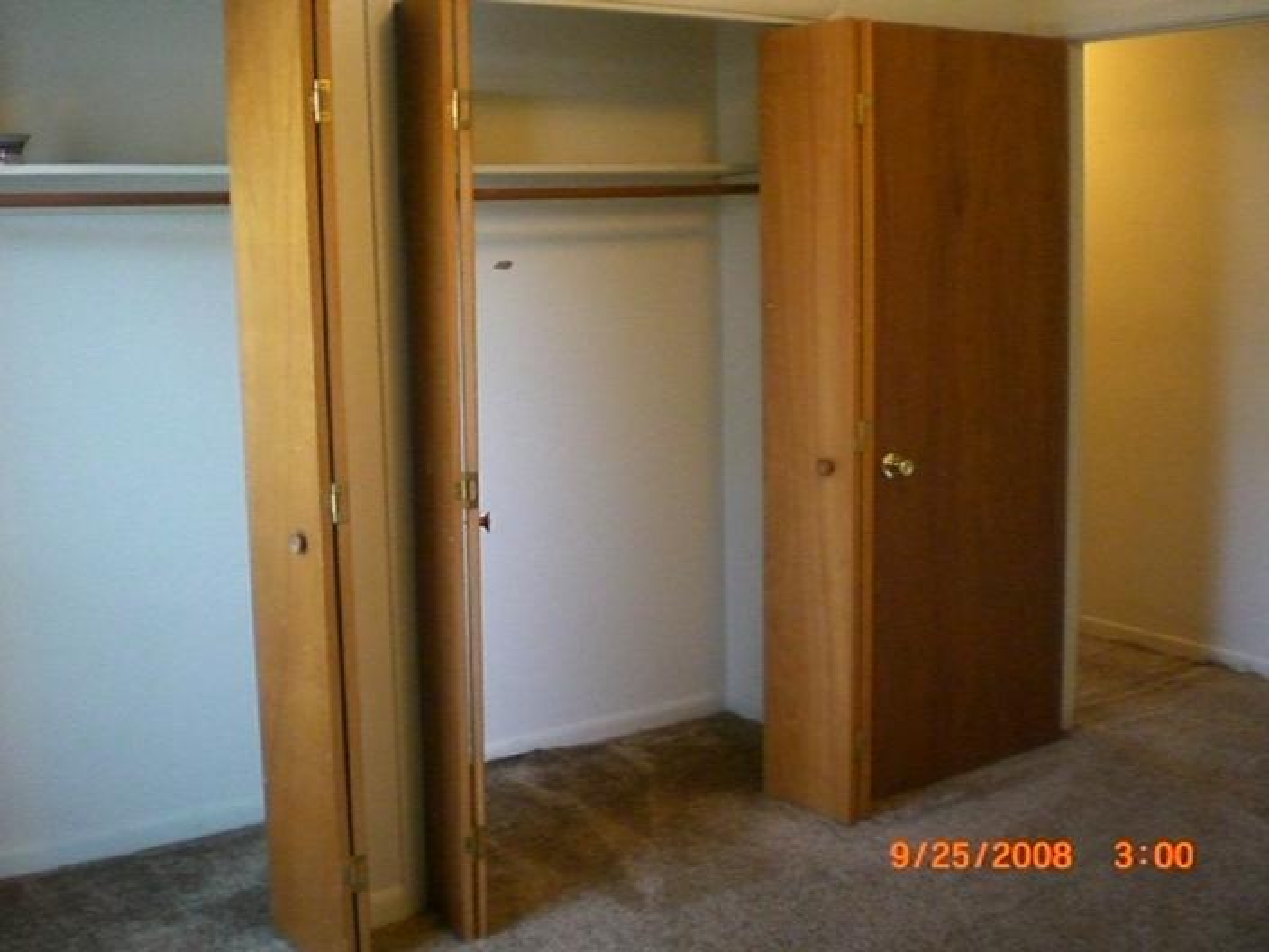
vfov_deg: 37.7
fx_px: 1393
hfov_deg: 49.0
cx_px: 634
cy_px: 476
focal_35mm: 38
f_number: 3.1
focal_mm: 6.3
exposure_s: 1/80
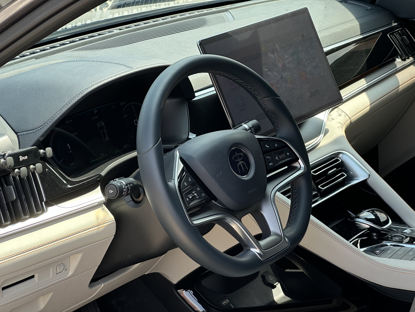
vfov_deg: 19.1
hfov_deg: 25.3
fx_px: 923
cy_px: 156
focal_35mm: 77
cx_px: 208
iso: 40
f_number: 2.8
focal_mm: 9
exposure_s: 1/99
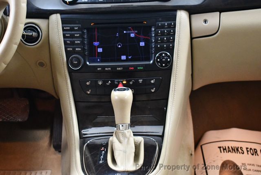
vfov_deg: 22.7
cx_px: 130
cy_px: 88
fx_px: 435
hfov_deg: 33.4
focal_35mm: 60
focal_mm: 30
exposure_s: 1/60
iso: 5000
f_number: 4.2
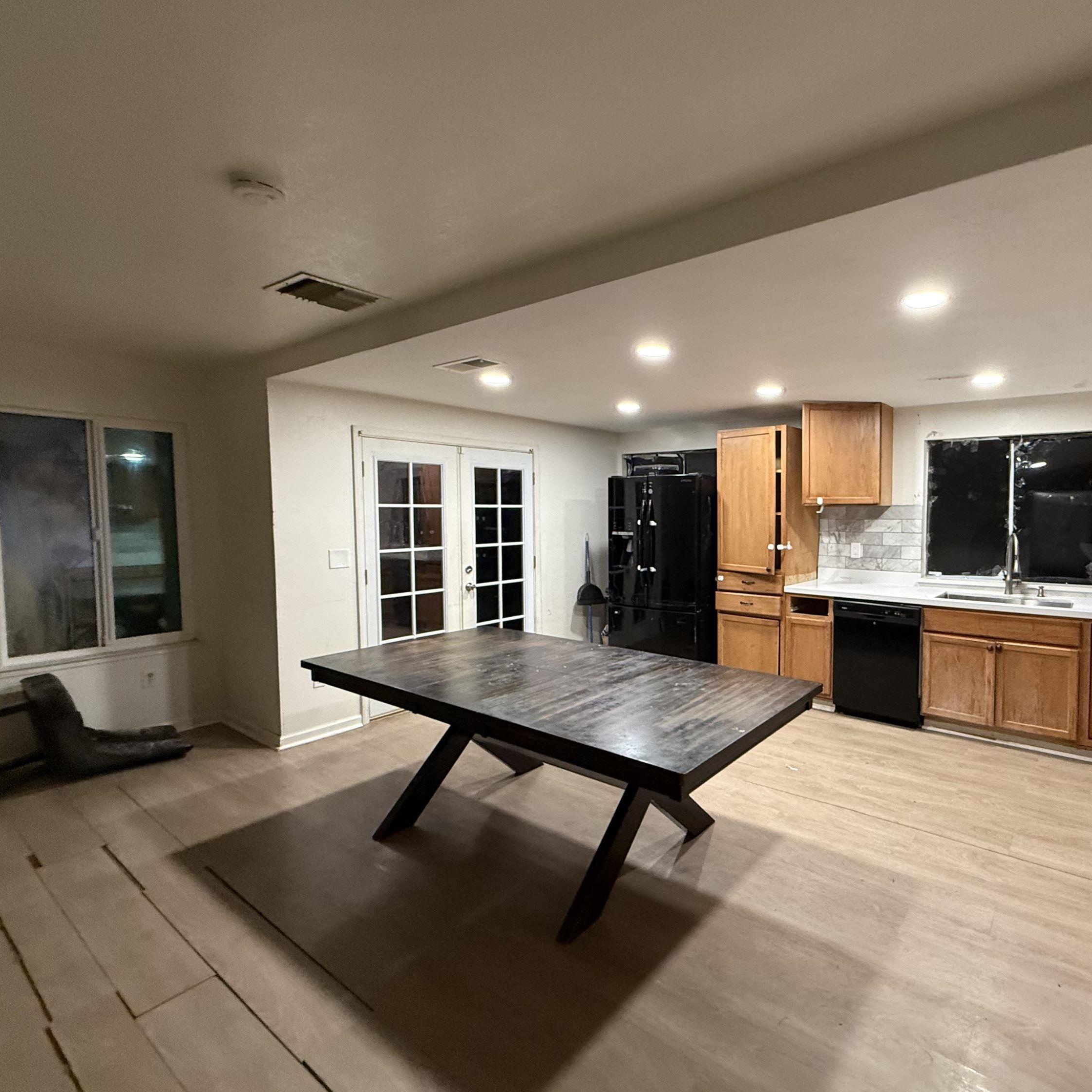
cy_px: 538
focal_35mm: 17
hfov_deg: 81.7
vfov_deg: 84.0
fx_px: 607
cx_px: 710
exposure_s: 1/60
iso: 400
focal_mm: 2.22
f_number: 2.2
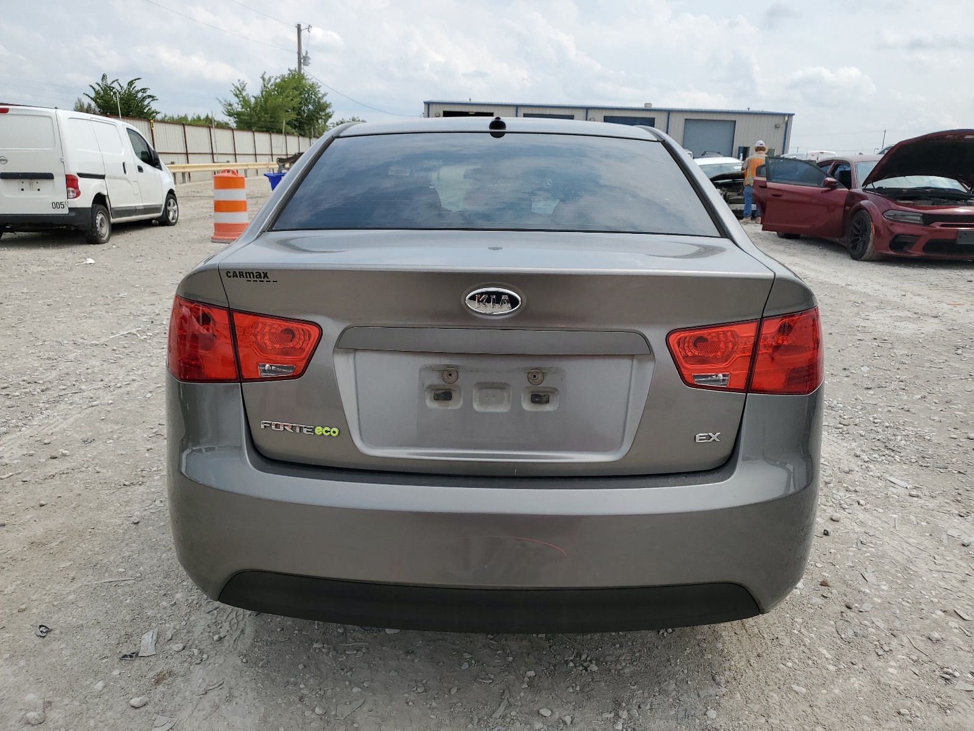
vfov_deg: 53.1
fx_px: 732
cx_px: 487
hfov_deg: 67.3
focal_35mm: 26
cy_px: 366
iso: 50
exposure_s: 1/3333
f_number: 1.5
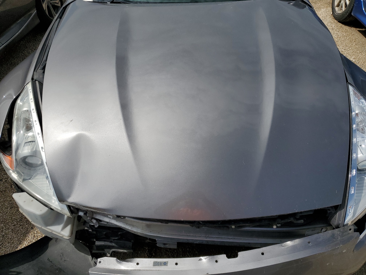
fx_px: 275
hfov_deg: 67.3
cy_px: 138
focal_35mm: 26
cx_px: 183
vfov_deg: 53.1
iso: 51
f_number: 1.5
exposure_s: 1/10000
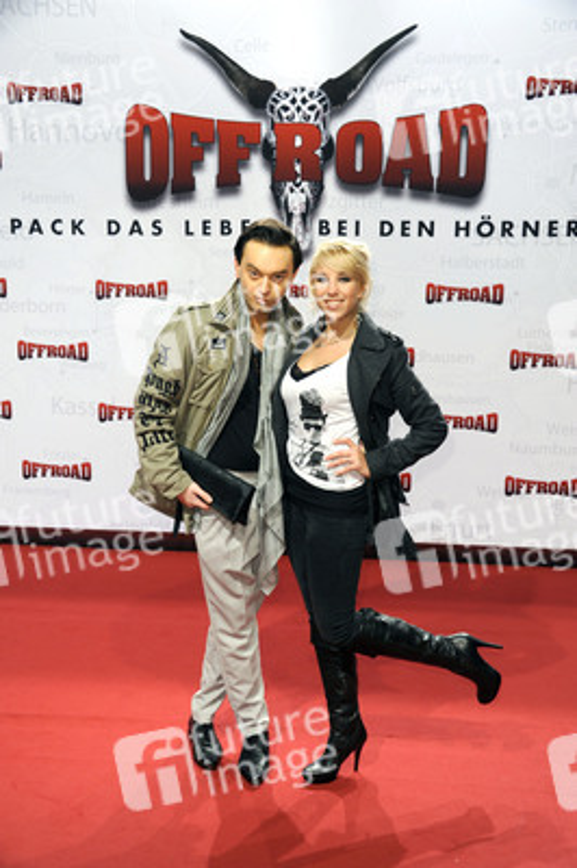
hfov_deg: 30.5
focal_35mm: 44
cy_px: 434
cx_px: 288
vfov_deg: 44.5
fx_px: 1060
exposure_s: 1/160
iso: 800
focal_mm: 44
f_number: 5.6
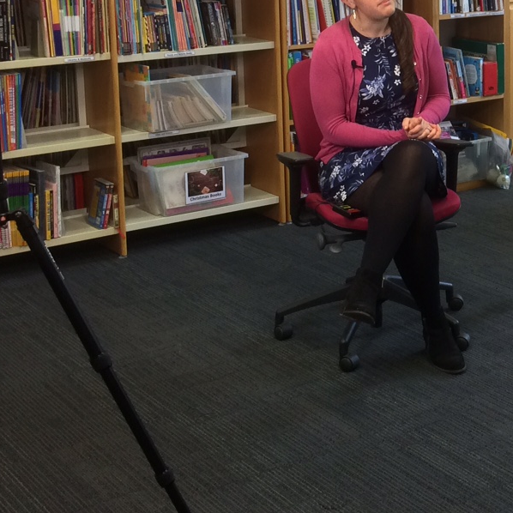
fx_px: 1174
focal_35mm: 70
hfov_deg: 23.1
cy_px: 69
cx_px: 569
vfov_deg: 24.1
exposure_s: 1/33
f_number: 2.2
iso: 80
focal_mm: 4.15
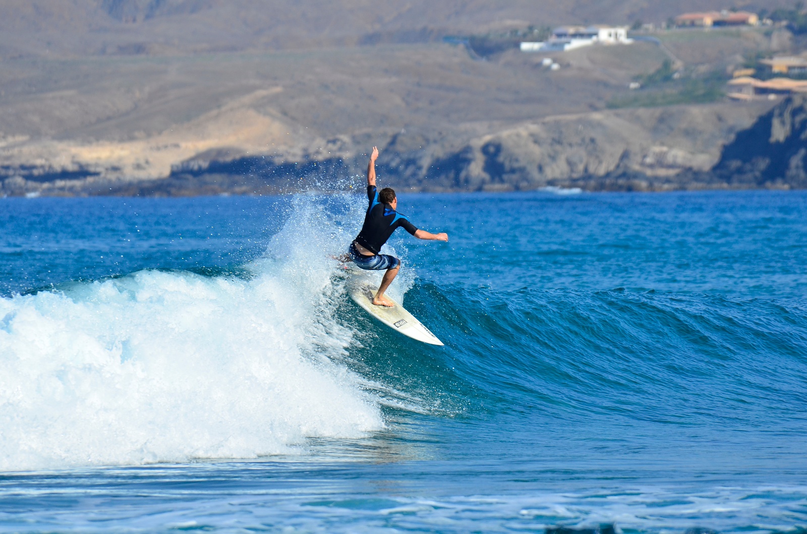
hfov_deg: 3.7
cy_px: 267
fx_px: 12416
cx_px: 404
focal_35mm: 555
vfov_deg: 2.5
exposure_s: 1/1250
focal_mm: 370
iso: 200
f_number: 6.3
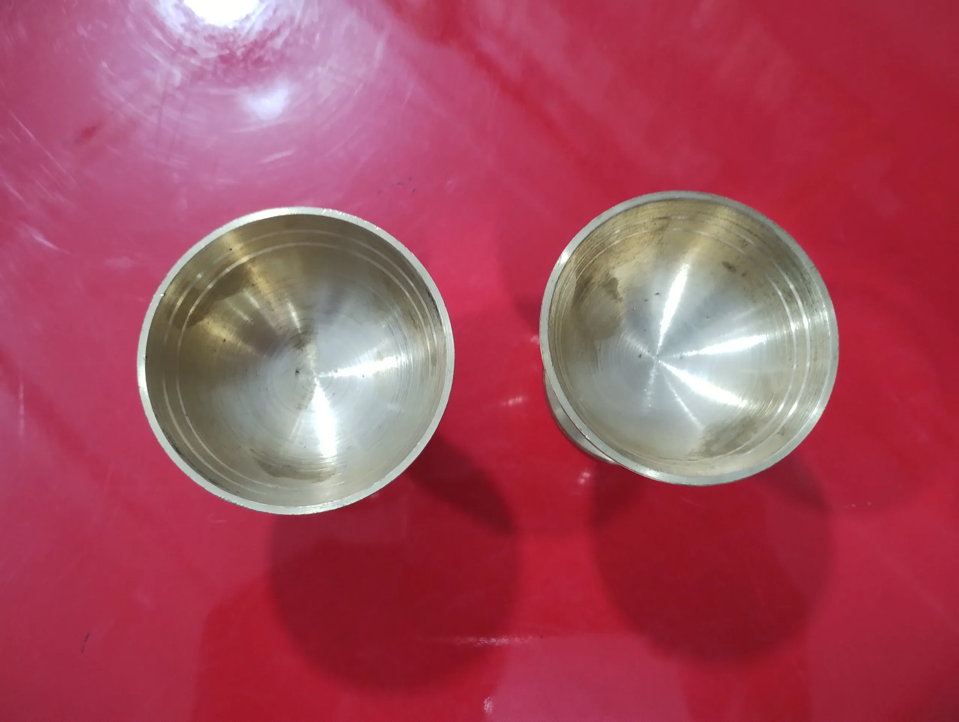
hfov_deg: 63.4
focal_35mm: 28
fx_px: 777
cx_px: 480
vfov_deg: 49.9
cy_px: 361
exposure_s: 1/33.3
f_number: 1.8
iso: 959
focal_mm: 4.27
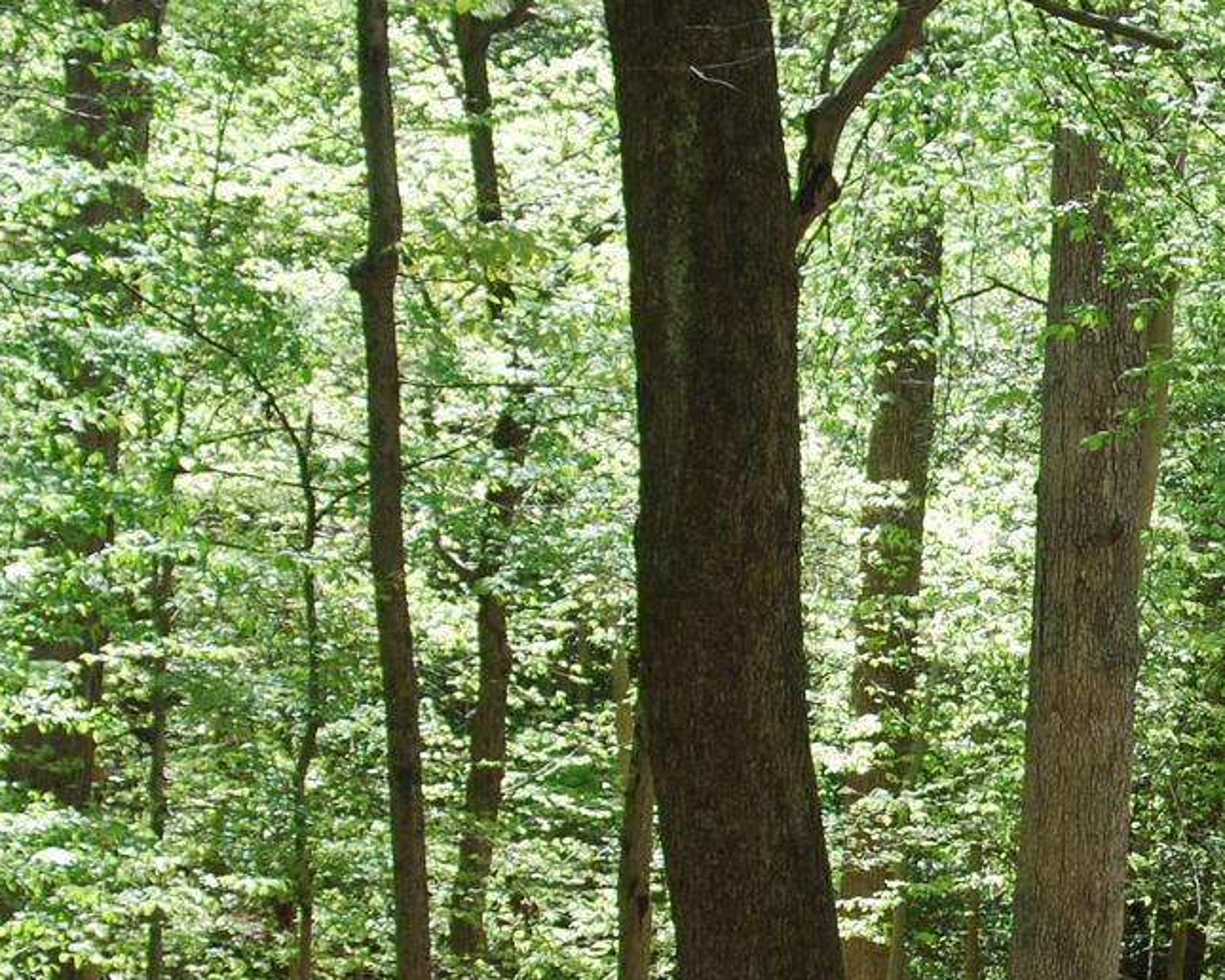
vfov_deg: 9.0
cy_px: 933
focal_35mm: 170
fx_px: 6163
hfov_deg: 11.1
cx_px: 1567
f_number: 8
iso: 125
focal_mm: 38
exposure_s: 1/60
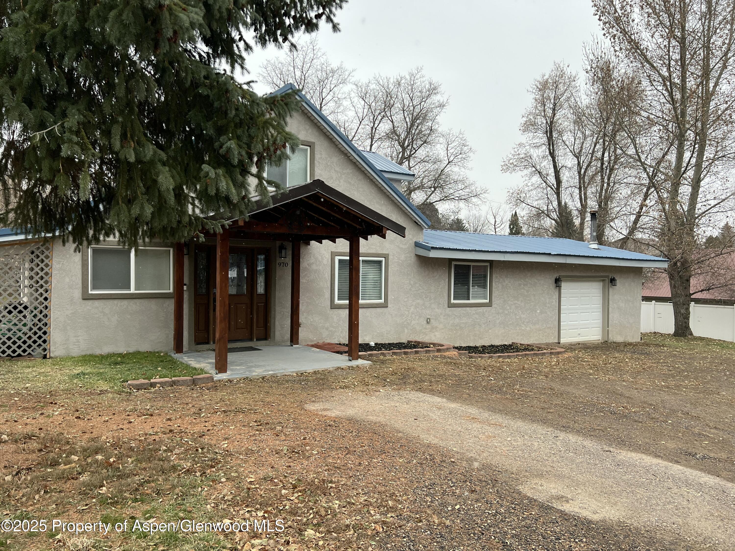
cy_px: 276
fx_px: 552
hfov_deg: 67.3
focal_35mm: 26
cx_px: 368
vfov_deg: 53.1
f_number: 1.5
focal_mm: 5.7
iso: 50
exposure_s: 1/591
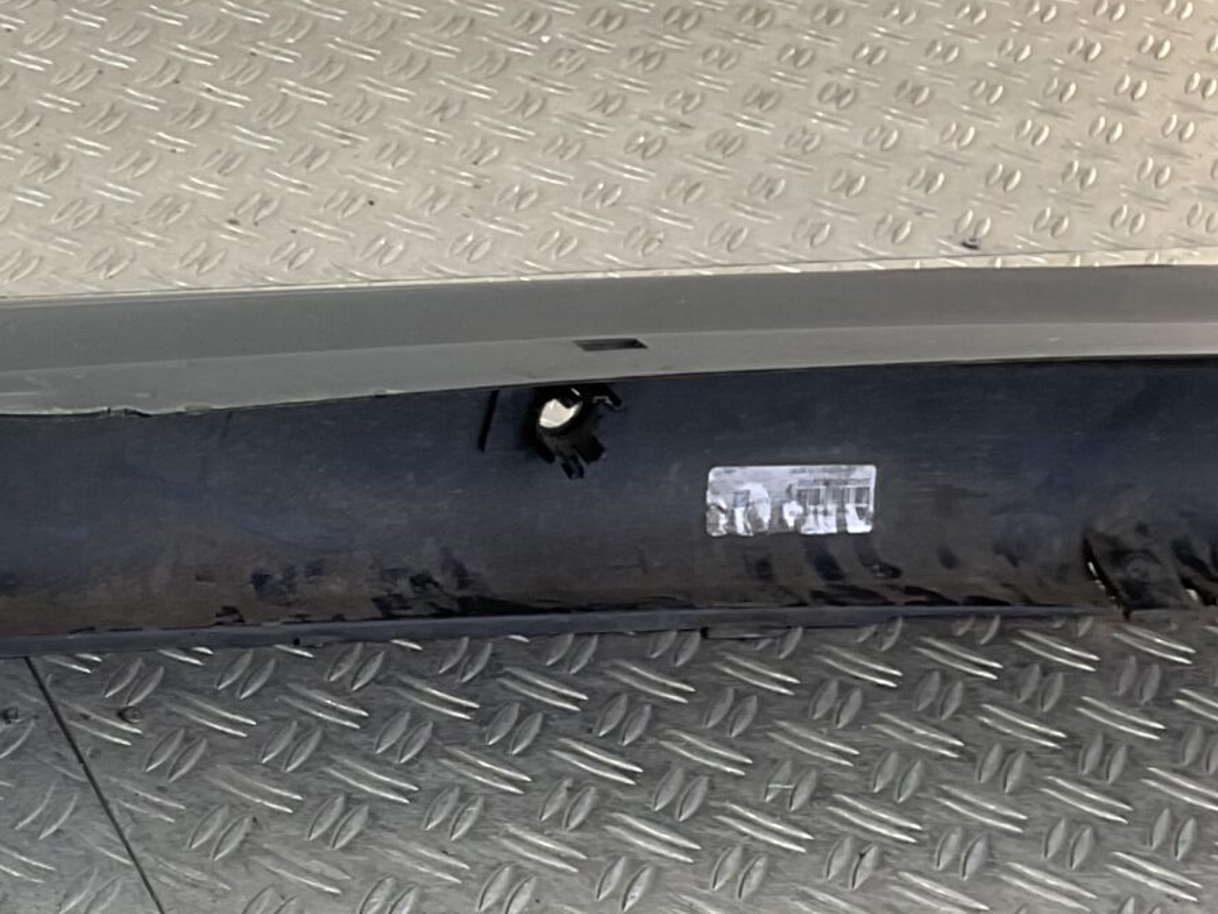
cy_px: 903
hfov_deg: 21.5
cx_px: -326
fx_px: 2921
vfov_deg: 17.4
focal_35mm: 83
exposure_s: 1/120
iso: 32
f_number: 1.8
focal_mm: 3
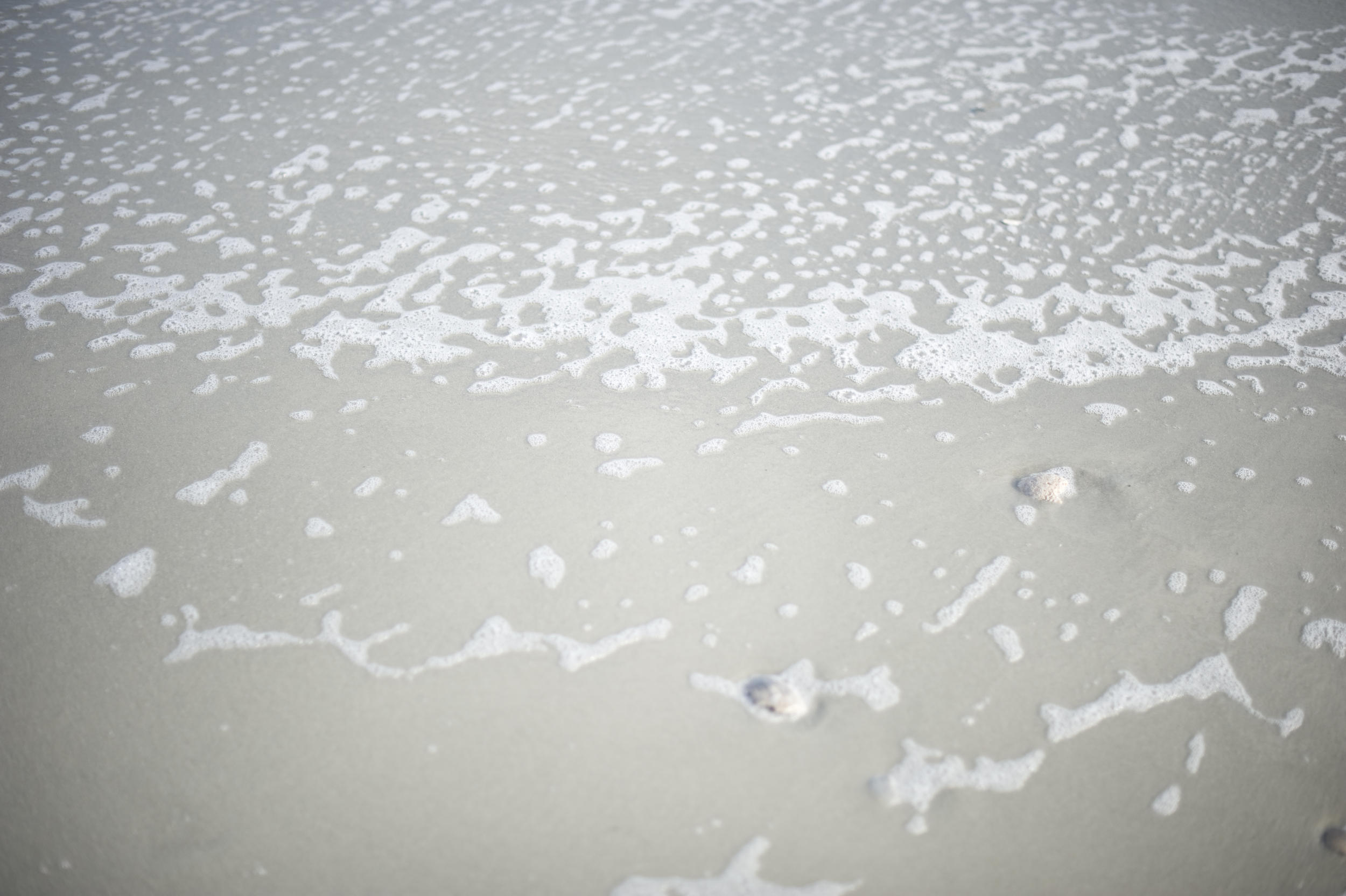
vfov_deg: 27.0
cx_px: 673
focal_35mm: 50
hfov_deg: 39.6
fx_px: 1868
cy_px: 448
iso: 160
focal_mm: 50
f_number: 1.4
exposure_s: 1/3200
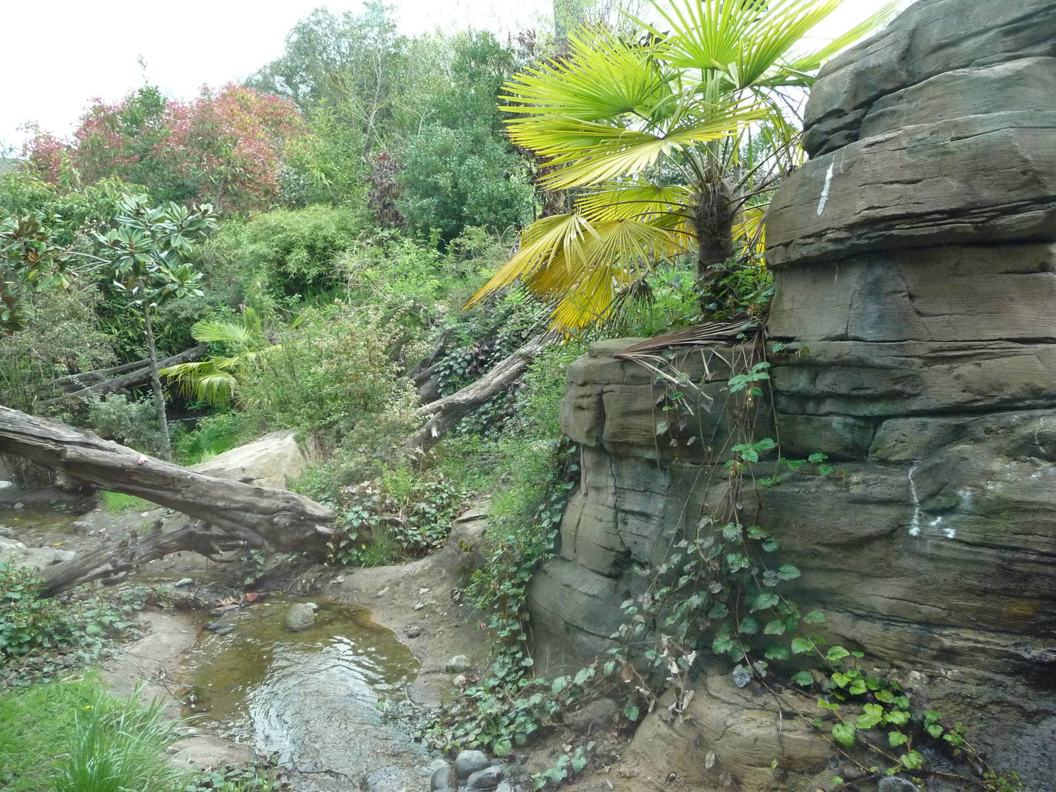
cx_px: 528
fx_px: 854
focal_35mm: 28
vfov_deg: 49.7
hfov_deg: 63.4
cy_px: 396
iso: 400
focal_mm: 4.7
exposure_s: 1/250
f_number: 3.3
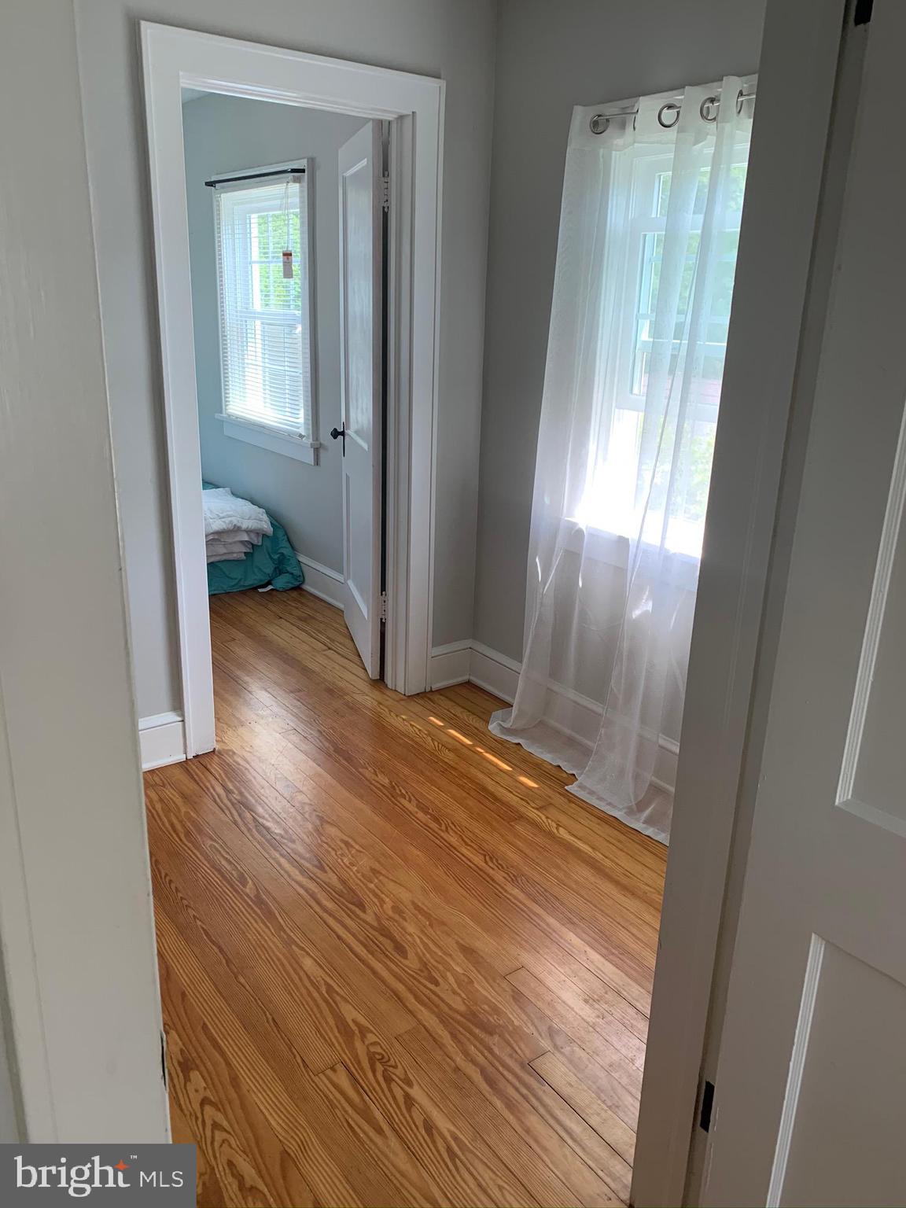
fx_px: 907
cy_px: 604
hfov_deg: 53.1
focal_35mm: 26
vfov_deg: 67.3
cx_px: 453
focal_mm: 4.25
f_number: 1.8
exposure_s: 1/121
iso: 80
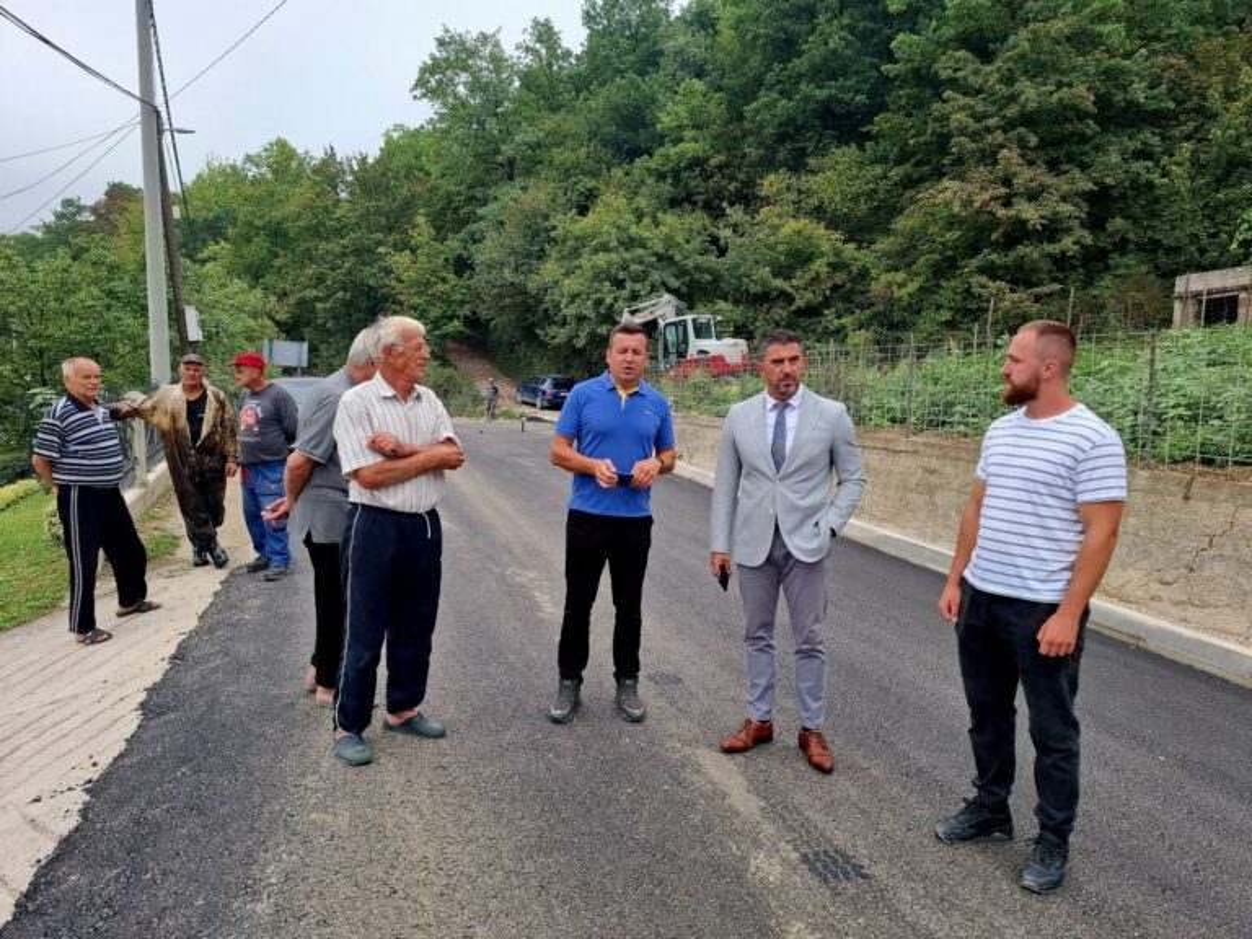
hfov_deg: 73.9
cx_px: 626
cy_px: 470
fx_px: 832
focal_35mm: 23
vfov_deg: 58.9
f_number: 1.8
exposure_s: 1/526
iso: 50
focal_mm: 5.54
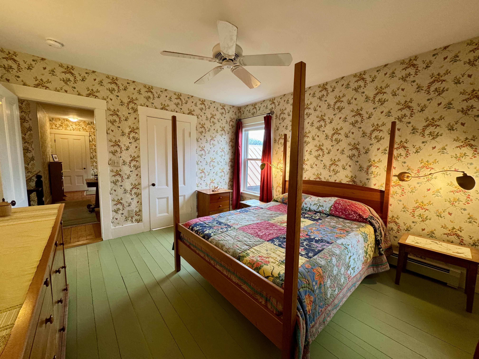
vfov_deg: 85.7
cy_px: 180
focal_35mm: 14
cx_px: 240
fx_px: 194
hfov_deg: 102.1
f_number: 2.2
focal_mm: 2.22
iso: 200
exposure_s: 1/120
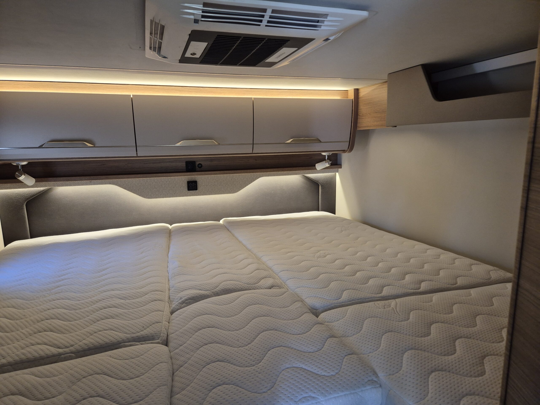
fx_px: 359
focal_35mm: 23
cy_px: 202
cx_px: 270
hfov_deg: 73.9
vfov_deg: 58.9
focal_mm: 5.4
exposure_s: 1/100
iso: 160
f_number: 1.8
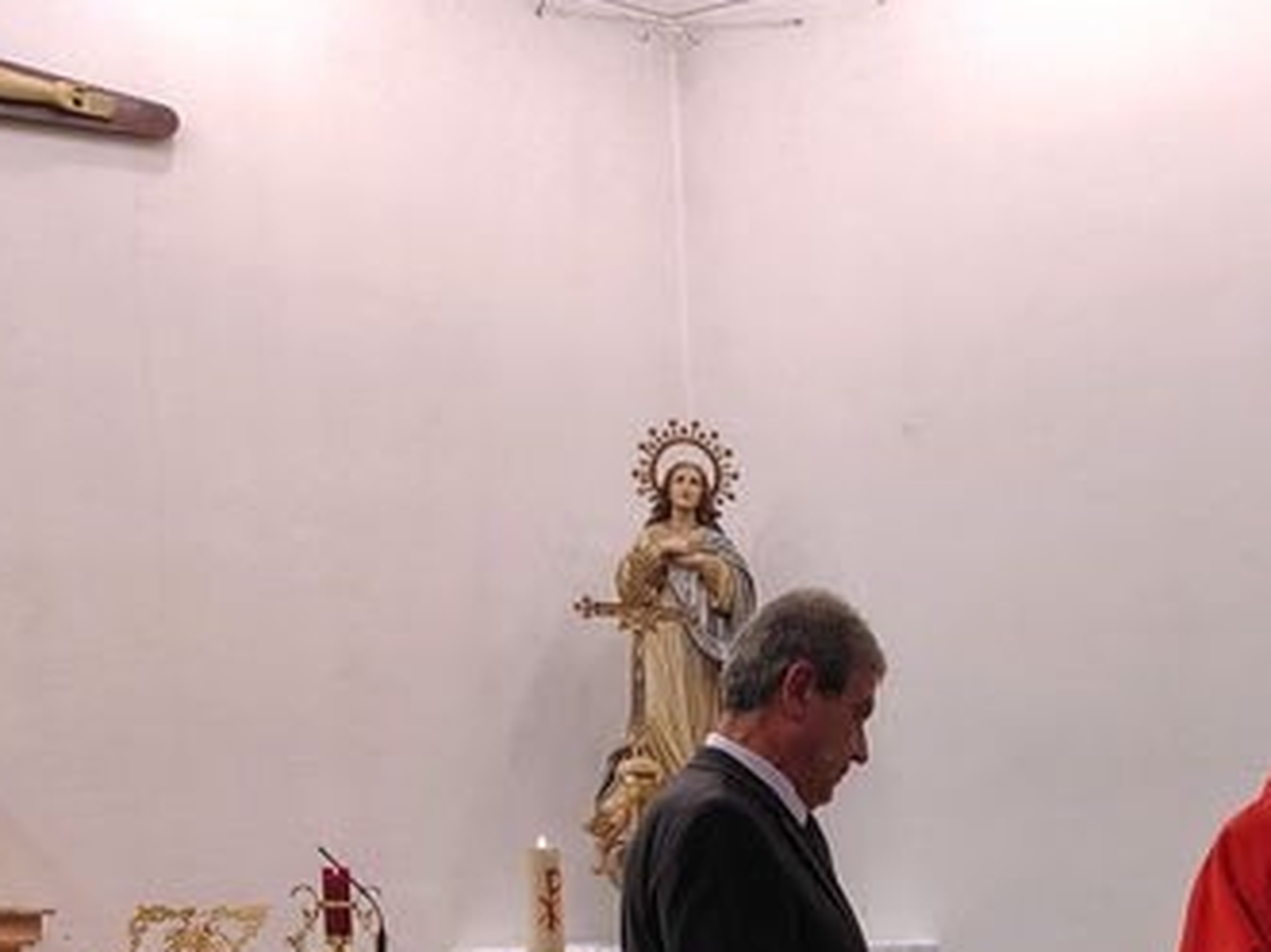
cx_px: 1179
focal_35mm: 58
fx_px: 2129
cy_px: 1109
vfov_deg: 23.3
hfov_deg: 31.5
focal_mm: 5.56
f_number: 1.8
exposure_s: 1/50
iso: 790
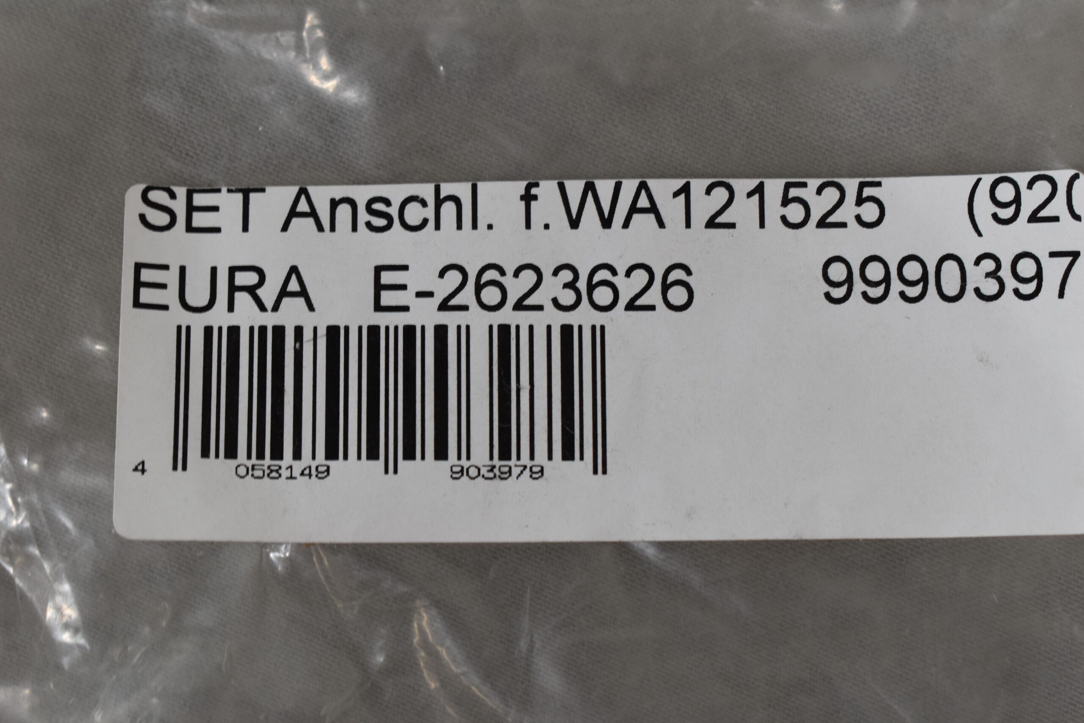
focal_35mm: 82
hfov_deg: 24.6
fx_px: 2484
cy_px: 362
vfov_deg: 16.6
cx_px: 542
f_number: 8
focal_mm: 55
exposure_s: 1/60
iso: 320
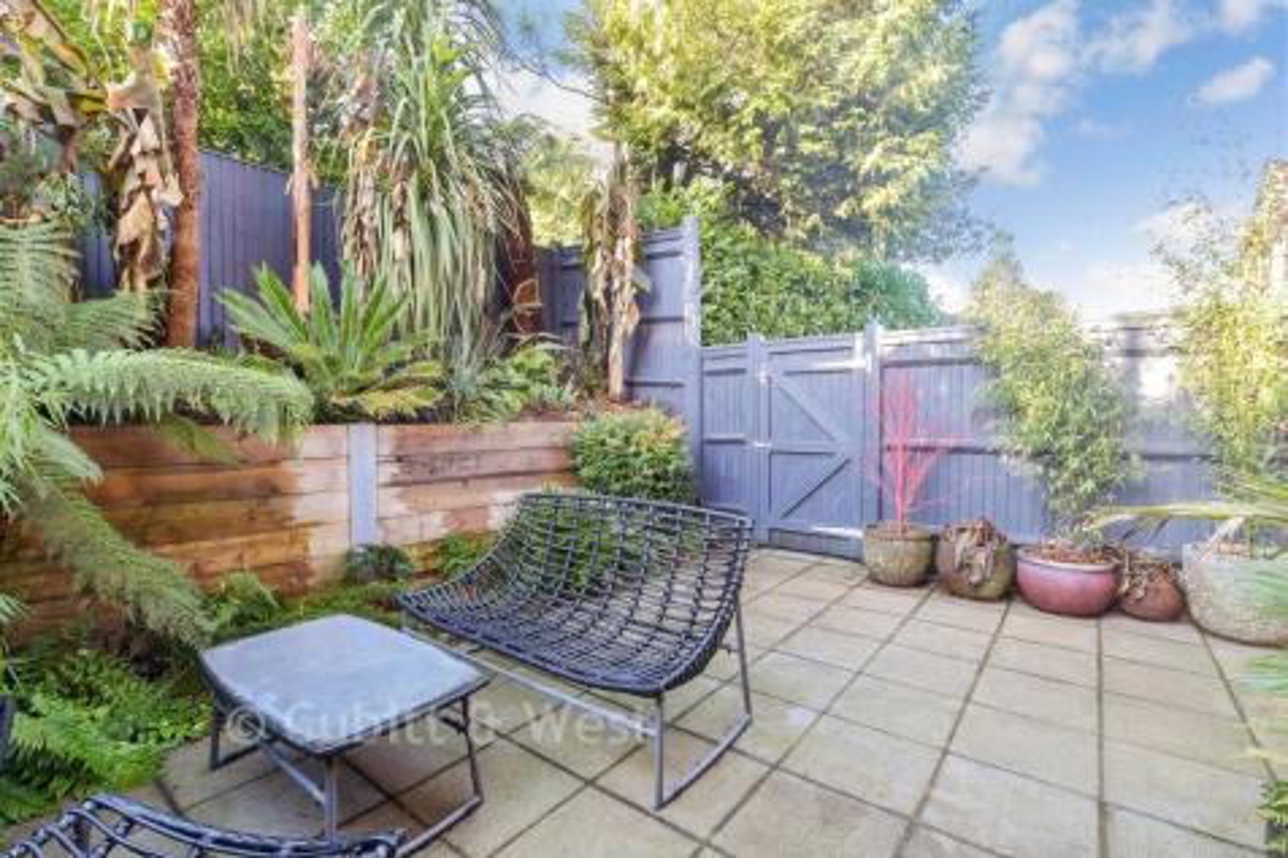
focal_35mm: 15
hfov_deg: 100.4
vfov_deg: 77.3
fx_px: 536
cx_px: 644
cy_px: 429
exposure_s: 1/10
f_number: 8
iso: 160
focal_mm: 10
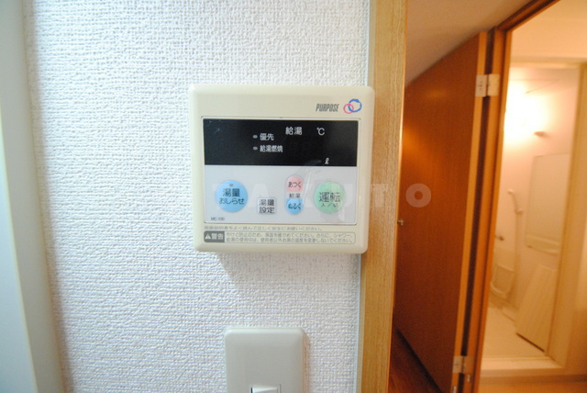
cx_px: 294
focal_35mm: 12
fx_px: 196
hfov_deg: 112.6
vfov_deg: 90.1
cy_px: 196
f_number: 4.5
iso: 1600
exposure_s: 1/30
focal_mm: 8
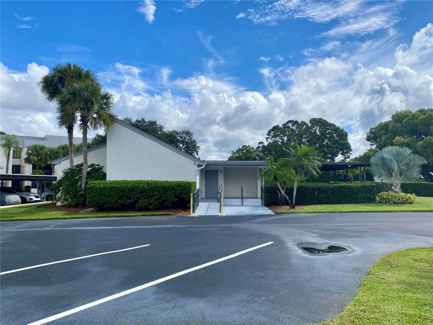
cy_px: 162
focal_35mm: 26
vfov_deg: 53.1
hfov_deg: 67.3
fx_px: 325
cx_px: 216
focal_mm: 4.25
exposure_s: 1/3497
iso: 32
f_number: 1.8
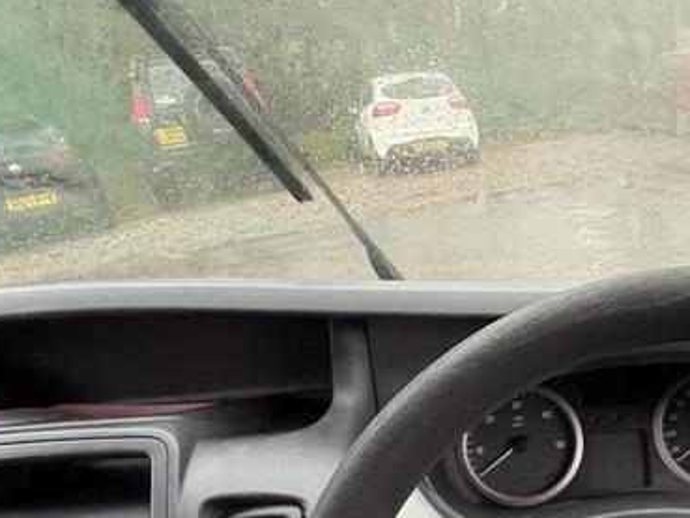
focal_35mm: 34
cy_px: 473
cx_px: 542
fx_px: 678
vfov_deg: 38.7
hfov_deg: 50.9
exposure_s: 1/60
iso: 320
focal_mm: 2.22
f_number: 2.2
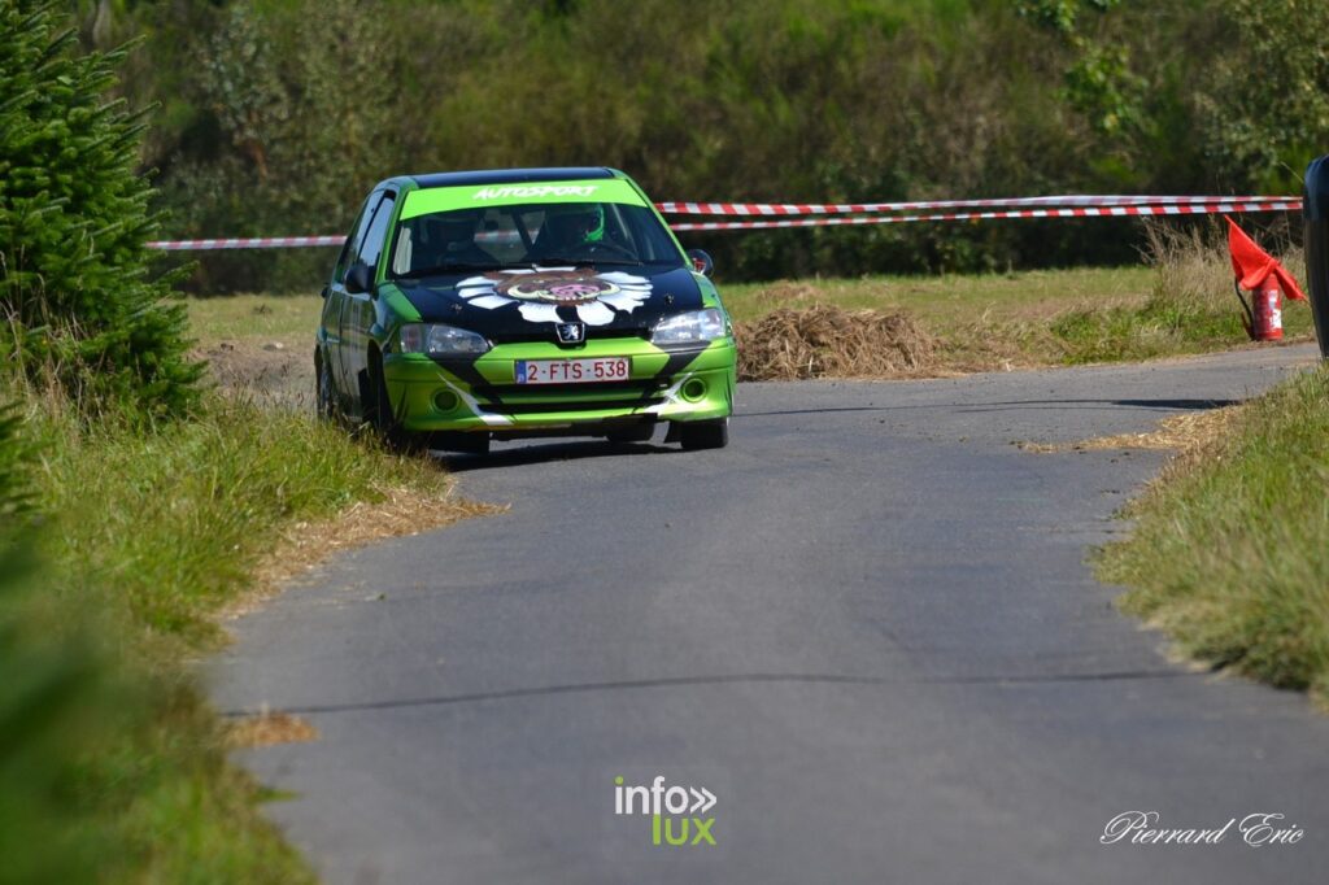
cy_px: 442
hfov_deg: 3.9
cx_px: 664
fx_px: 19374
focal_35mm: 525
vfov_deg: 2.6
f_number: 6.3
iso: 400
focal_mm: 350
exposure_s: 1/1600
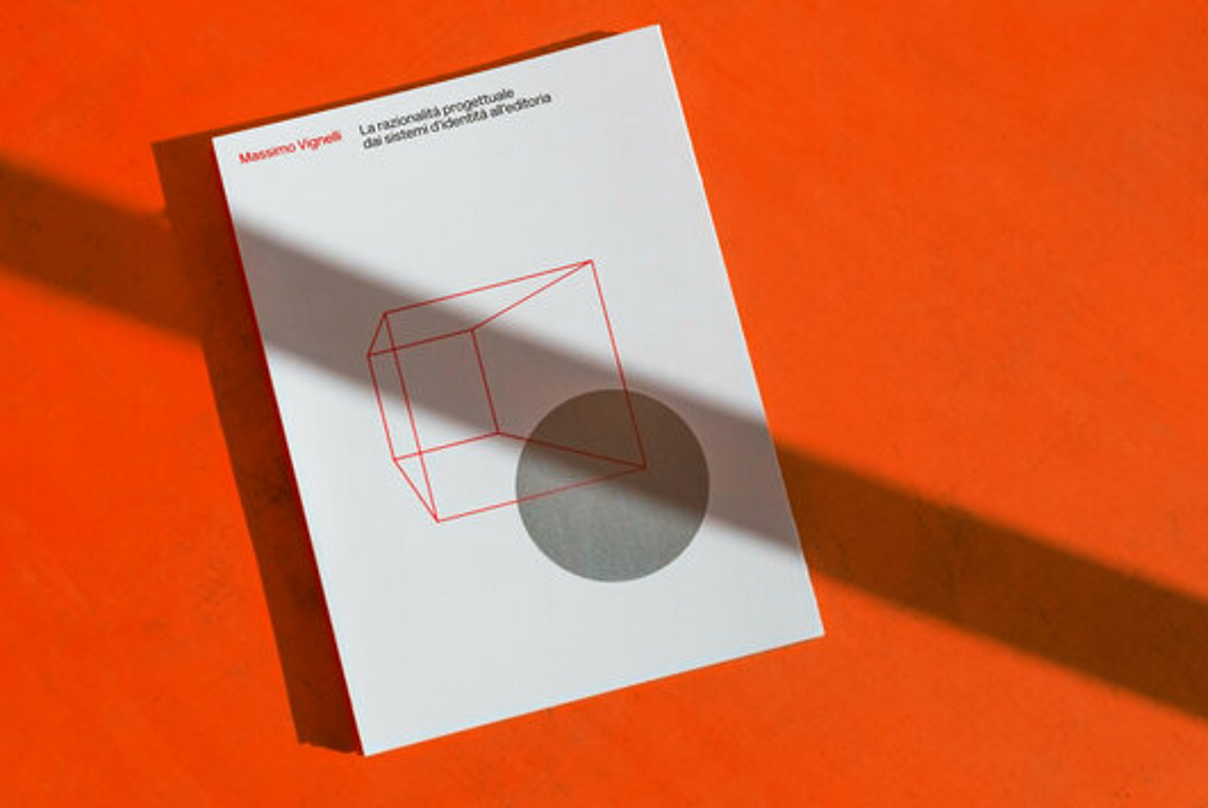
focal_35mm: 54
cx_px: 510
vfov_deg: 25.1
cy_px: 368
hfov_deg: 36.8
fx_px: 1813
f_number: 10
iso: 800
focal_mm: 27
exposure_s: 1/4000
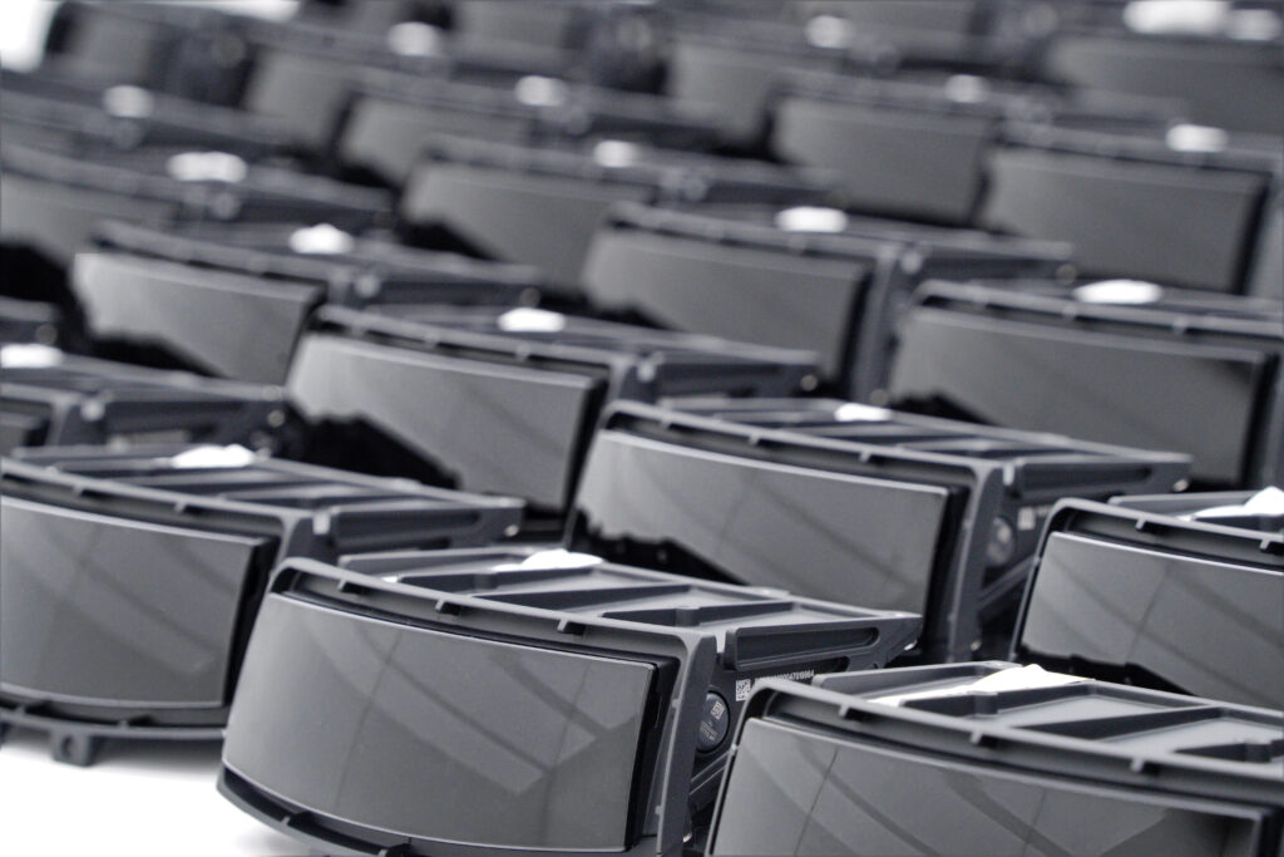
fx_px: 5208
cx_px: 642
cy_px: 428
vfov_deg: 9.4
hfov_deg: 14.1
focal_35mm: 146
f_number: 9
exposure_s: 1/160
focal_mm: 146
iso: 6400
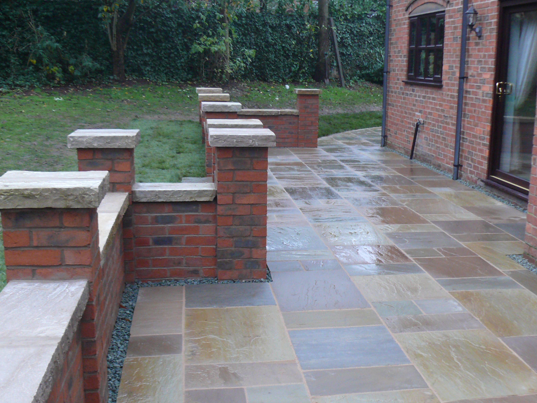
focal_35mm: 47
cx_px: 295
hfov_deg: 40.4
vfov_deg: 30.8
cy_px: 247
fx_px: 729
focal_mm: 7.4
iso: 200
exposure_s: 1/30
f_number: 2.8
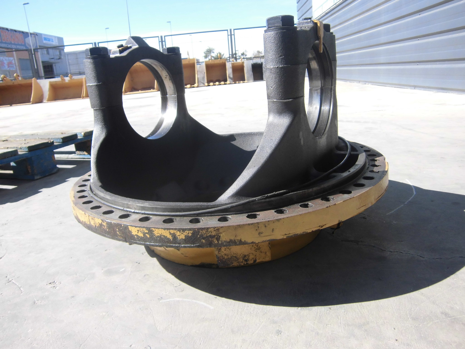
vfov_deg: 53.1
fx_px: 349
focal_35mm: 26
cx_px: 232
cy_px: 174
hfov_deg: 67.3
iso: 100
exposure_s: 1/640
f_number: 2.8
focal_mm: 4.7
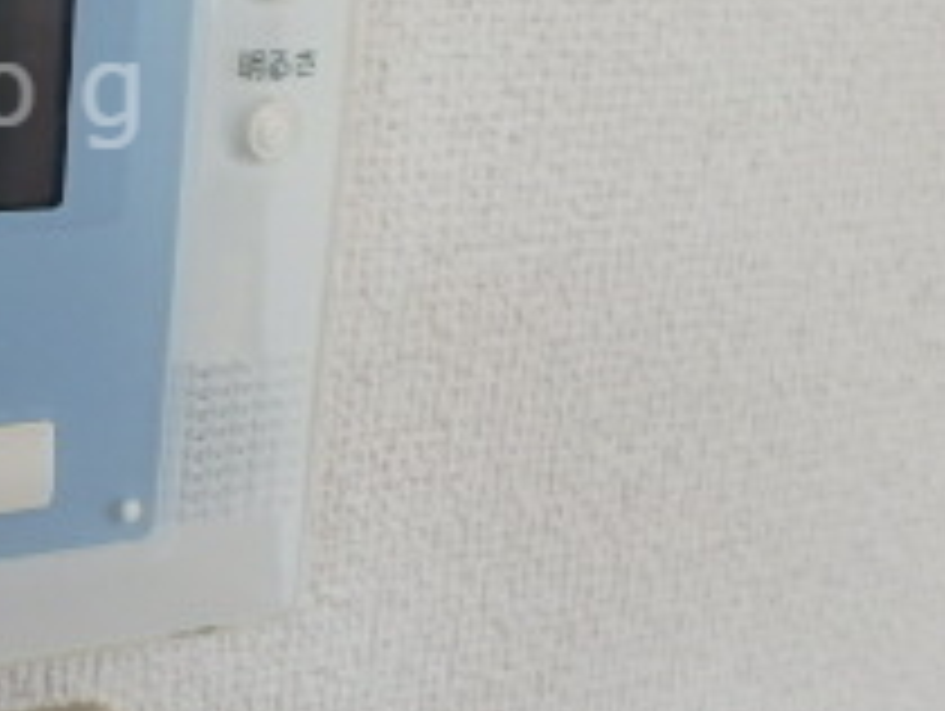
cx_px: -144
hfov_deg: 27.2
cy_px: 94
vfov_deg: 22.5
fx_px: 1749
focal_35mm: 64
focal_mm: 3.7
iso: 200
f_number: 3.5
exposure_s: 1/40
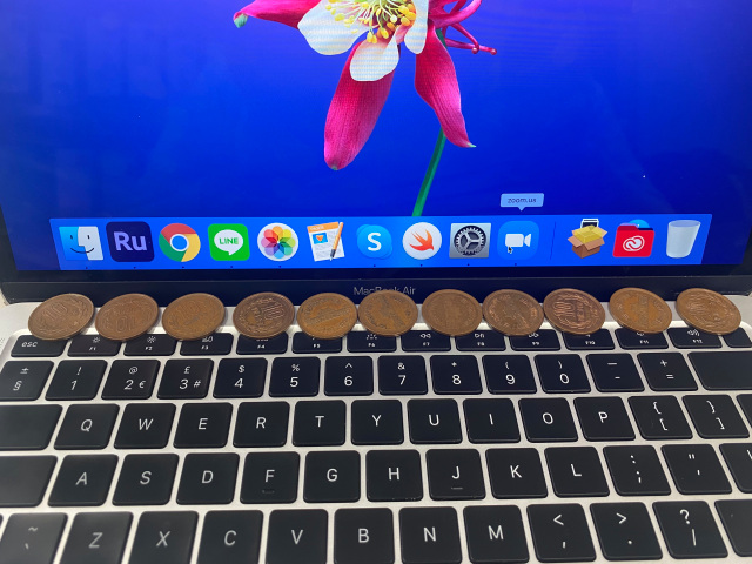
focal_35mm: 26
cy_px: 282
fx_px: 565
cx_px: 376
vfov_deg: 53.1
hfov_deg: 67.3
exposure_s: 1/60
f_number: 1.8
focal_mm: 4.25
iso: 100
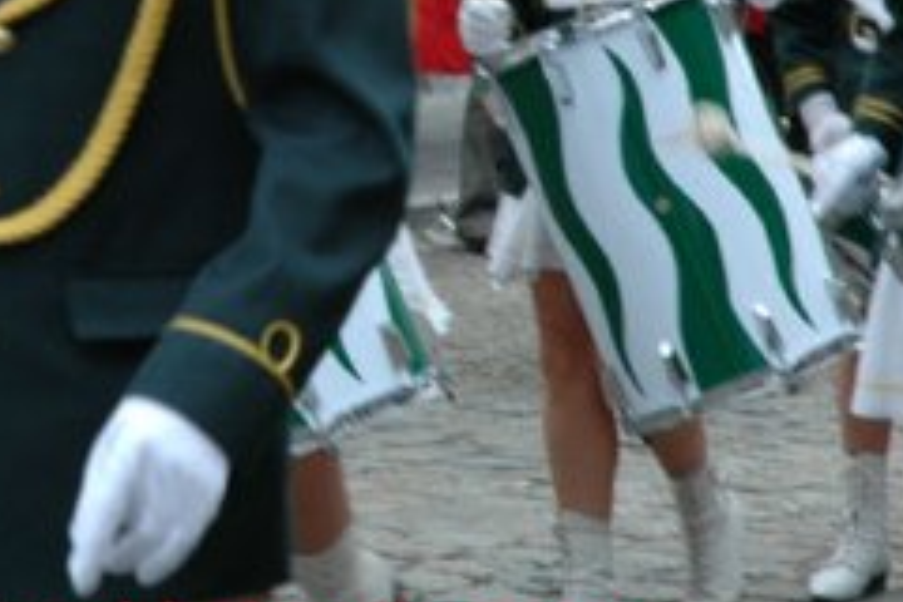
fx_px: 6571
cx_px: 147
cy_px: -43
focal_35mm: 262
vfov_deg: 5.2
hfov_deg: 7.8
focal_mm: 70
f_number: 6.3
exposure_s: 1/160
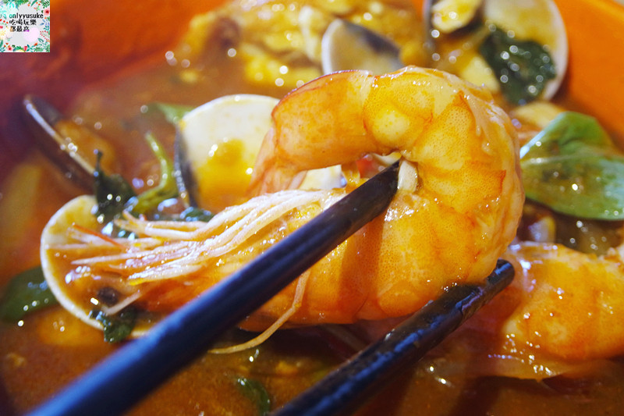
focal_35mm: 51
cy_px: 208
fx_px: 884
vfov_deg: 26.5
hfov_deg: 38.9
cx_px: 312
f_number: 5
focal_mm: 19
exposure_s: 1/15
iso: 800
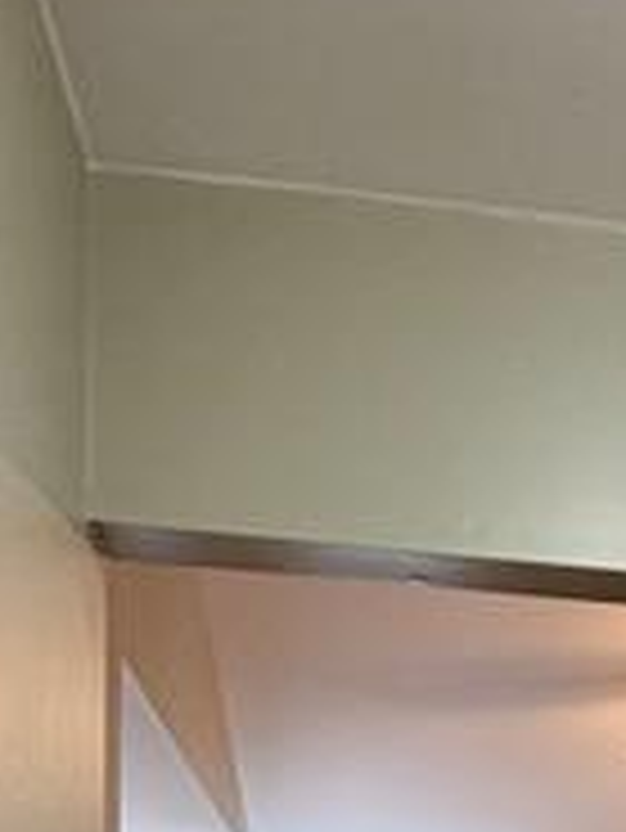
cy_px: 1376
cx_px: 464
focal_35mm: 58
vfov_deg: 23.3
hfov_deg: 25.0
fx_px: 1397
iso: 200
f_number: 2.2
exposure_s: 1/60
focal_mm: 2.22
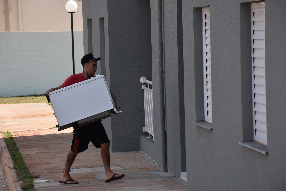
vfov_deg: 6.6
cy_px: 96
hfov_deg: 9.8
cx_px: 143
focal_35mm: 210
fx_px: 1670
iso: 450
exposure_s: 1/1000
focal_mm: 140
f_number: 8
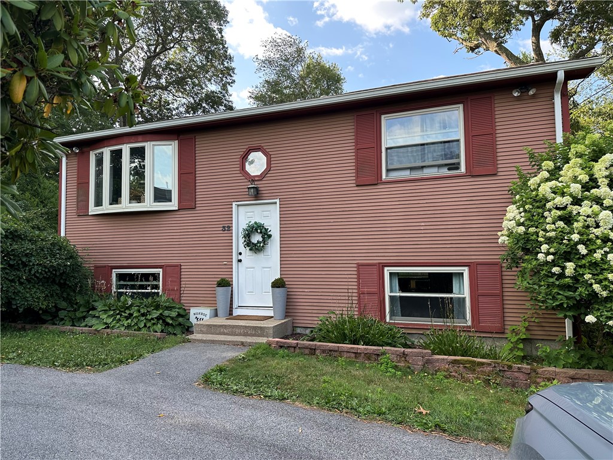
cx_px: 306
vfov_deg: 56.8
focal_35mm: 24
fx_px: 425
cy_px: 230
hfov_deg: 71.6
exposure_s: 1/574
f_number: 1.78
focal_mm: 6.86
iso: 80
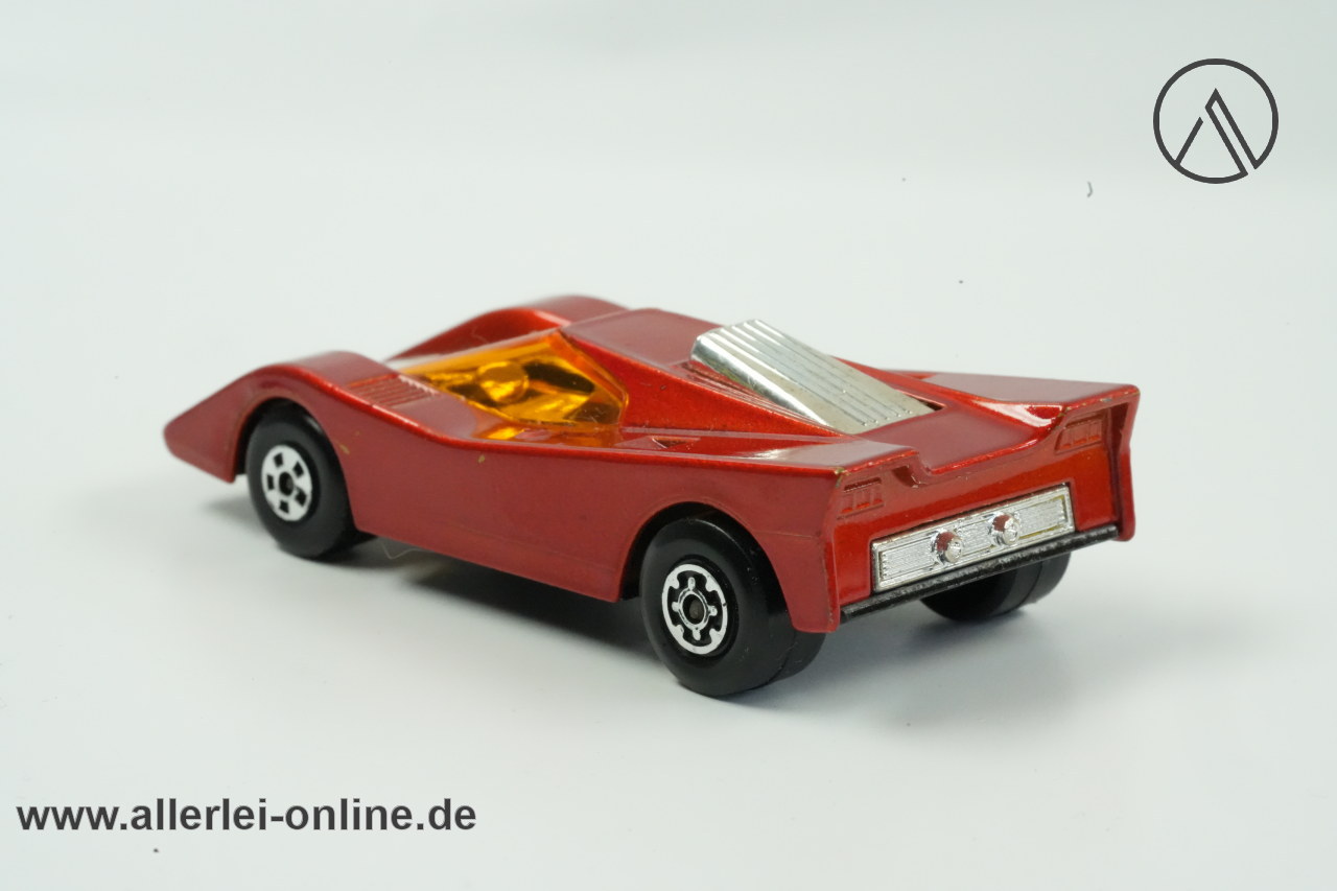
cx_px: 668
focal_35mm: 90
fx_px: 3342
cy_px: 446
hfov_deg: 22.6
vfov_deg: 15.2
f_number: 22
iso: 12800
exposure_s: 1/100
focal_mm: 90
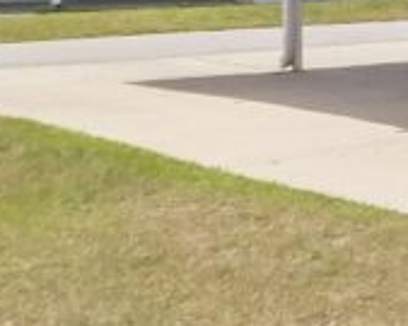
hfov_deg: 10.3
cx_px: 1219
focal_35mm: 136
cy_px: -113
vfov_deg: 11.0
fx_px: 1641
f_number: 6
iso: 125
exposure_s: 1/400
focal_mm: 4
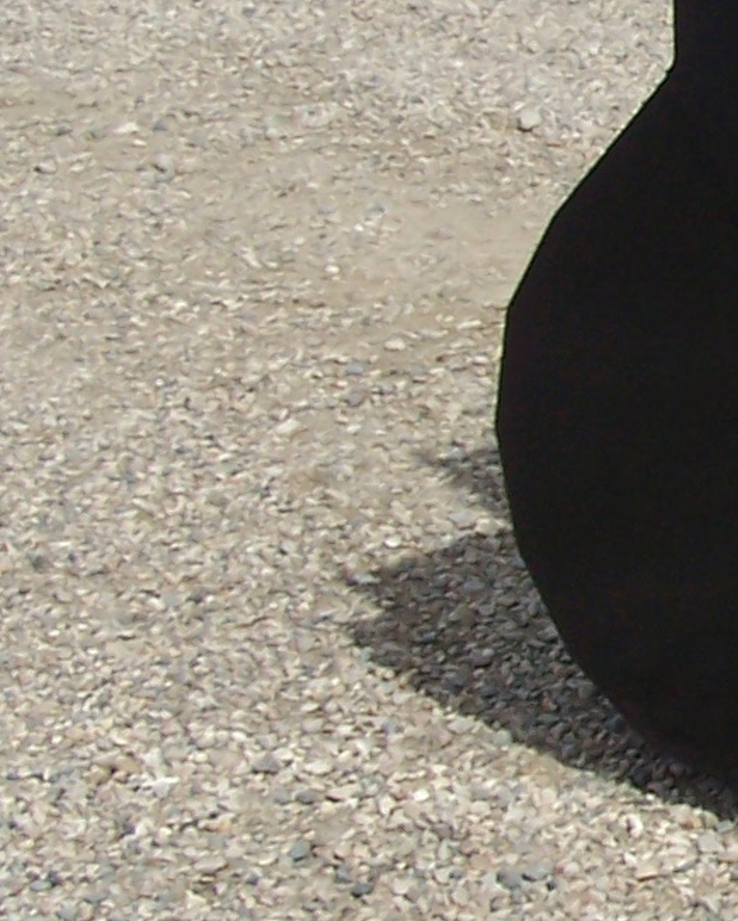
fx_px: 3548
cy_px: 331
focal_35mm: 130
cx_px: 1381
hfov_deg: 11.0
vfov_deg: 14.8
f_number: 5.6
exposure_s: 1/500
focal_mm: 6.3
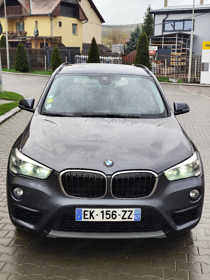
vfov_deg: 41.2
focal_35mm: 46
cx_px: 105
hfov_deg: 31.5
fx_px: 372
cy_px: 140
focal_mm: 6.19
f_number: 1.65
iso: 50
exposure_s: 1/294
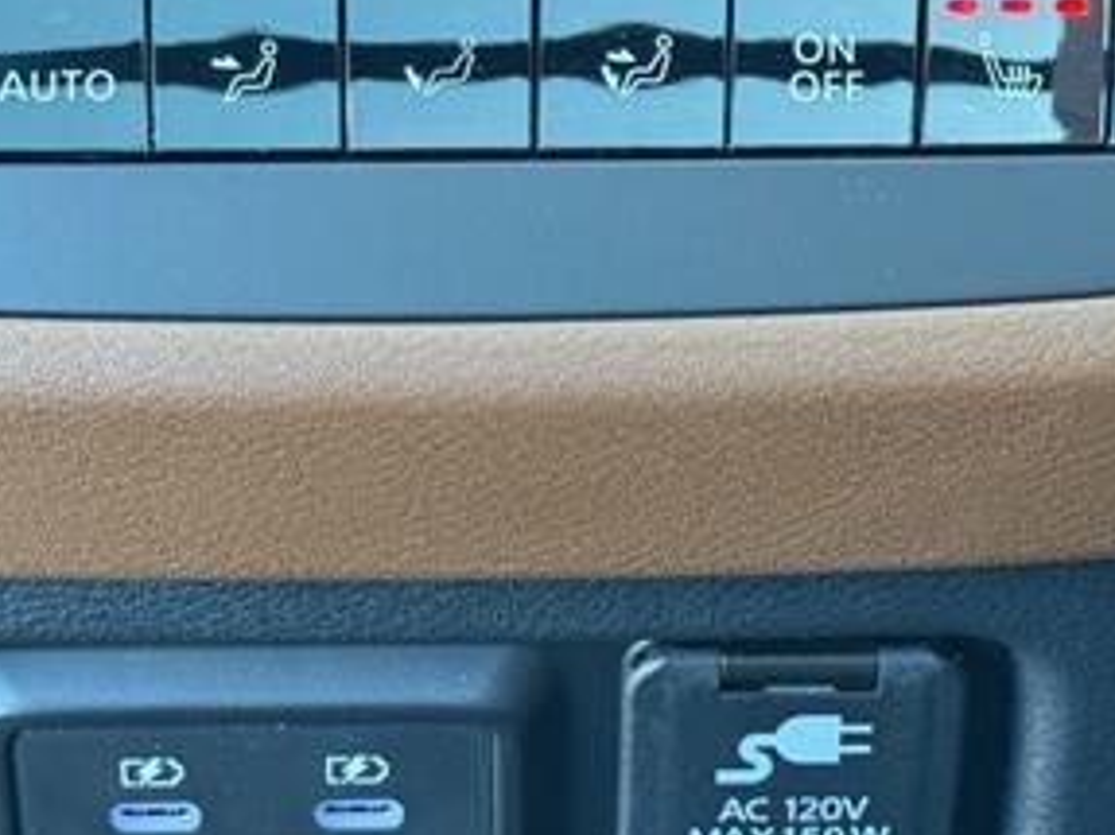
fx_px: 3445
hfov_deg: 18.4
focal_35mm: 107
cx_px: 466
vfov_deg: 13.8
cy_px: 361
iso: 250
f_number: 1.78
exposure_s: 1/60
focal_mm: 6.76
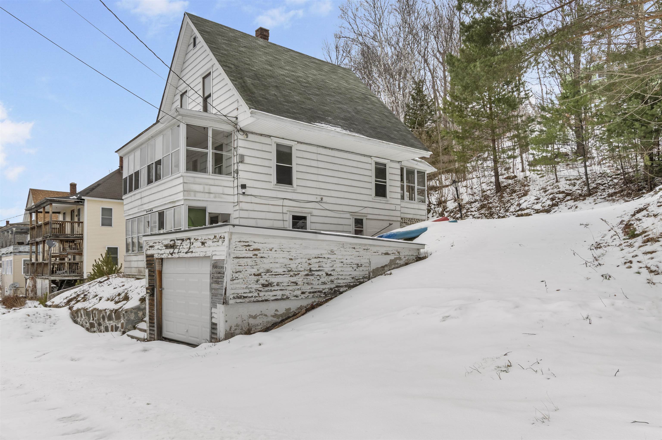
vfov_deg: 53.1
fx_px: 441
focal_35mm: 24
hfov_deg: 73.8
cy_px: 220
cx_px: 331
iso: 64
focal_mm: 16
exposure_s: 1/100
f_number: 8
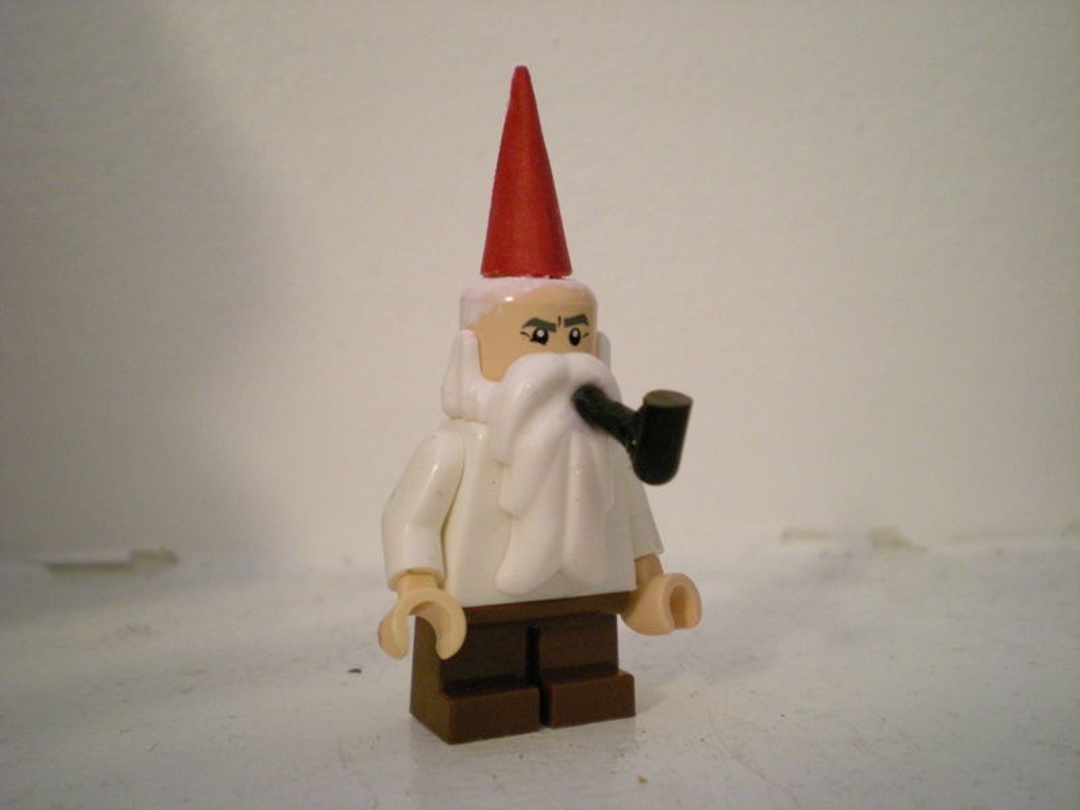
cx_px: 540
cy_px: 405
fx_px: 1186
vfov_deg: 37.7
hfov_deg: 49.0
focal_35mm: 38
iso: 381
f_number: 3.1
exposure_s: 1/8
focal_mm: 6.3
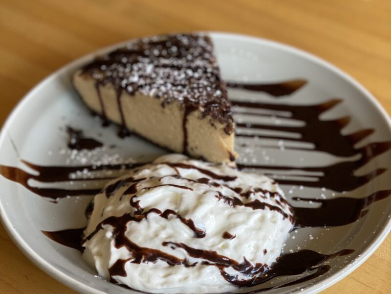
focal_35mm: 52
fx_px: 587
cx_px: 196
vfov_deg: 28.0
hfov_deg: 36.8
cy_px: 147
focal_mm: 6
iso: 64
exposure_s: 1/122
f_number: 2
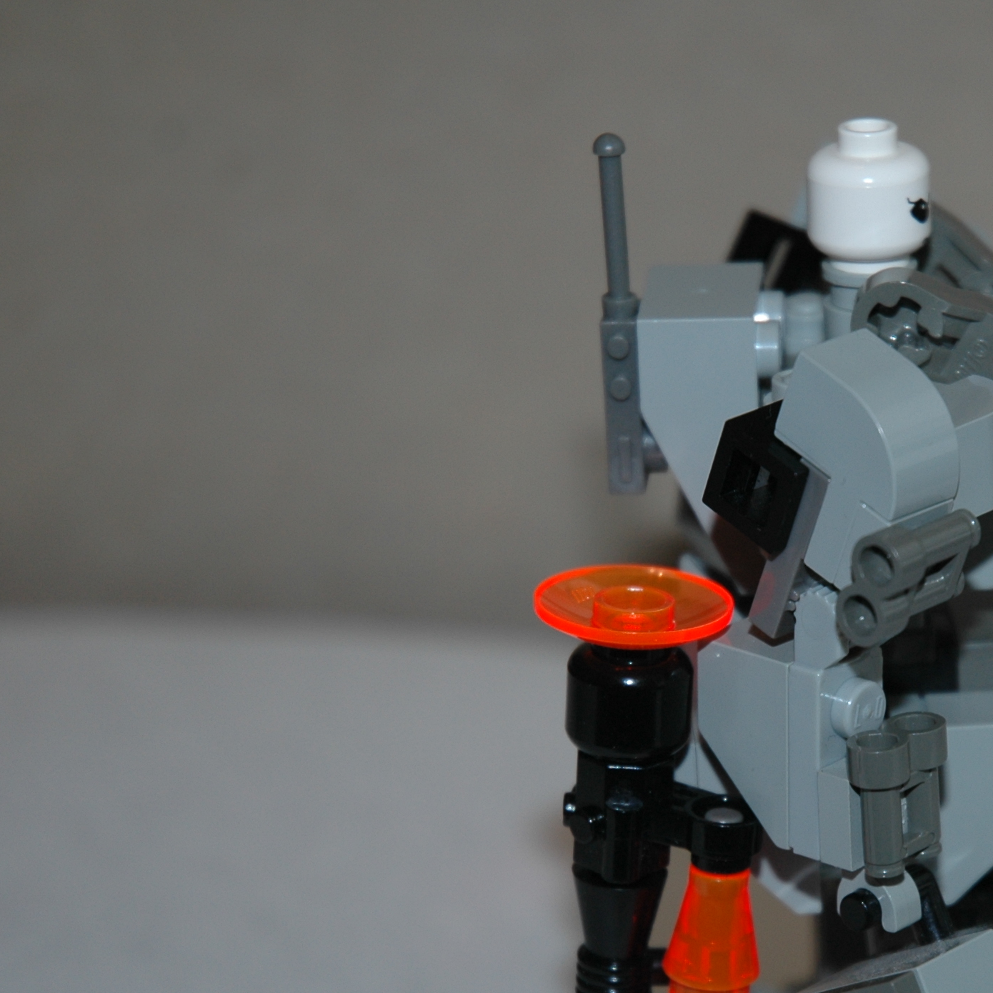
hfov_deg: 9.0
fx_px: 6264
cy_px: 640
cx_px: 817
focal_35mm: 193
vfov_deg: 9.1
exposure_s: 1/60
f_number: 4.5
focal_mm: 70
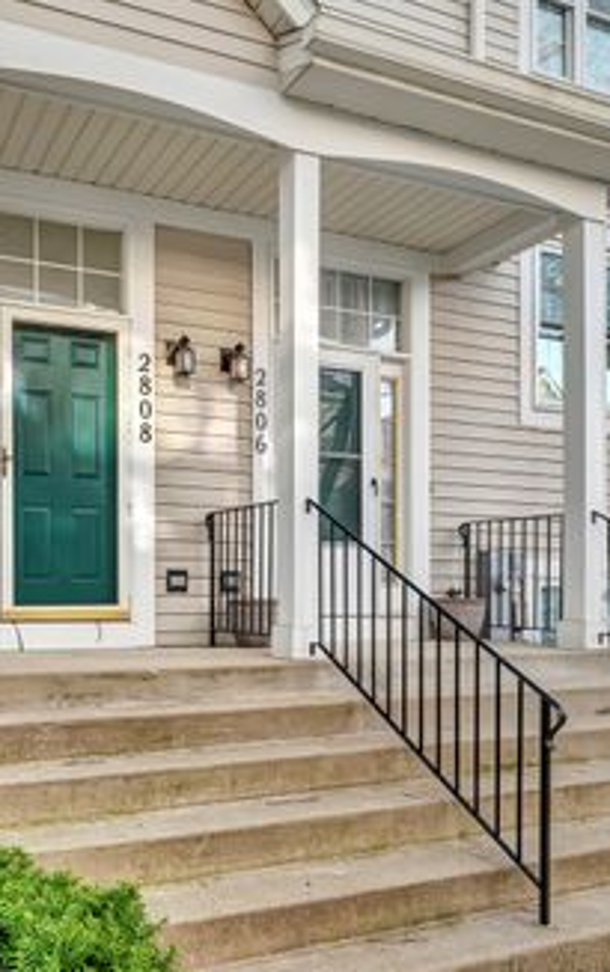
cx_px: 101
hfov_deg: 41.2
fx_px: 764
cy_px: 492
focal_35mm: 29
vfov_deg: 65.0
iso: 500
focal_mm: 18.5
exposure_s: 1/40
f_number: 8
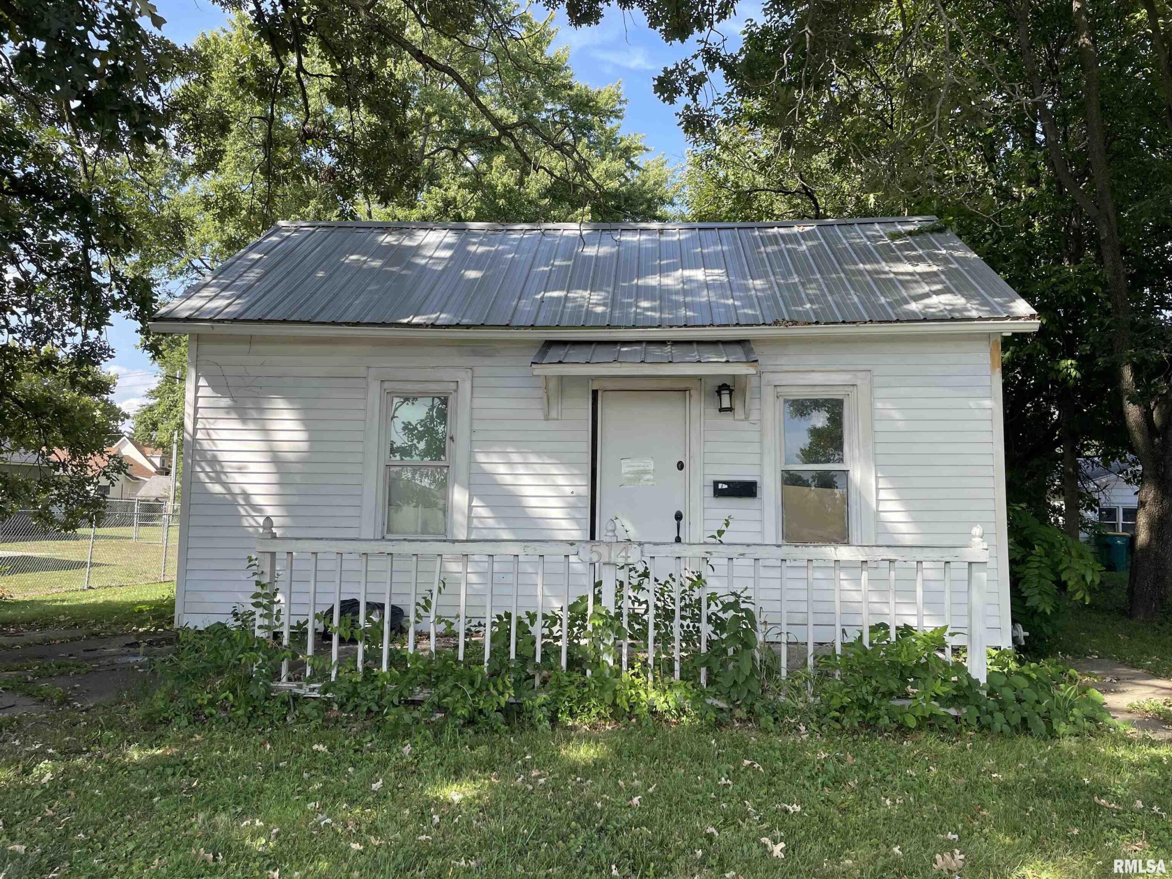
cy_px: 440
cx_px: 586
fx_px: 880
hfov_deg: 67.3
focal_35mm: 26
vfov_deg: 53.1
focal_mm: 4.2
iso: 32
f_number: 1.6
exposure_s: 1/917
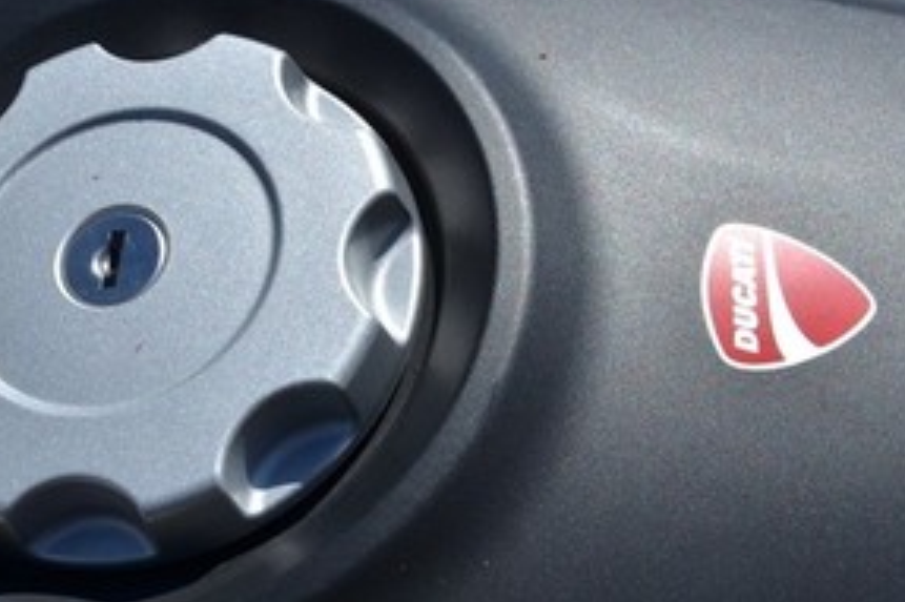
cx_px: 290
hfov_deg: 21.6
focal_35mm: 94
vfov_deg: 14.5
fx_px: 2362
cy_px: 318
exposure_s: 1/80
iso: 100
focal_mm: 40
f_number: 22
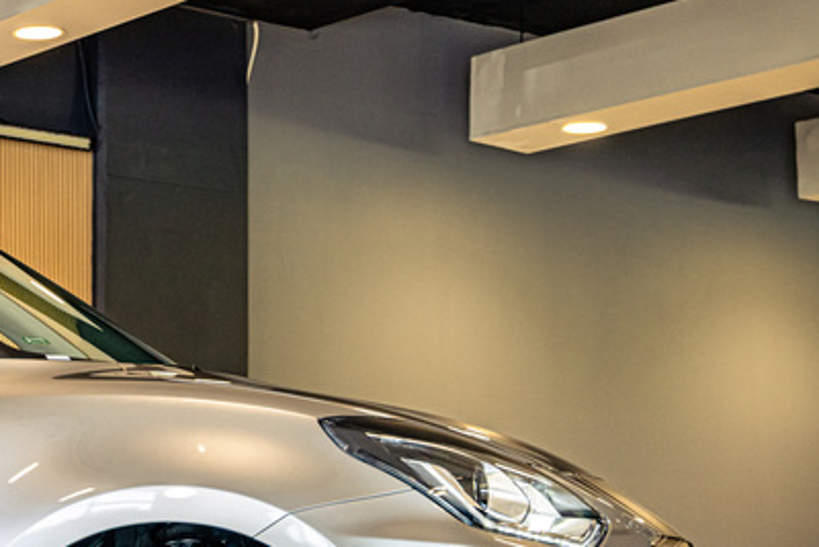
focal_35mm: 110
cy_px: 443
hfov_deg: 17.6
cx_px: -206
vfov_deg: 12.4
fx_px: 2503
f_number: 4
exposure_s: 1/160
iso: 320
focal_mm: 43
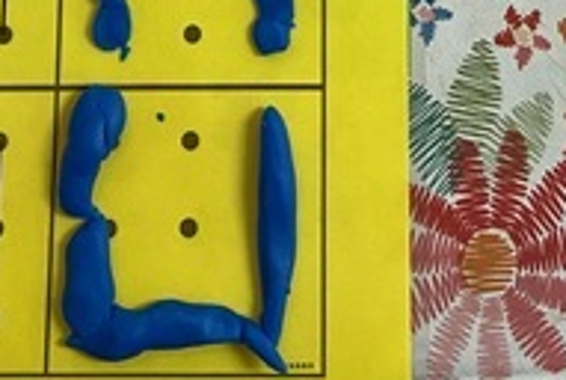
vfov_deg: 10.3
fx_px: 1779
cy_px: -582
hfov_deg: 18.1
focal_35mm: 113
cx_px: 317
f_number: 1.8
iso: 100
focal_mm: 4.25
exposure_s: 1/50
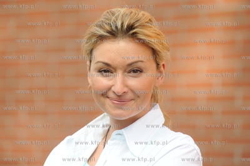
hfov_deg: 10.3
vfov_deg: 6.9
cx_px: 125
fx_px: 1388
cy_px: 83
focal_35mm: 200
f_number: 5.6
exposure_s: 1/250
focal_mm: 200
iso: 200
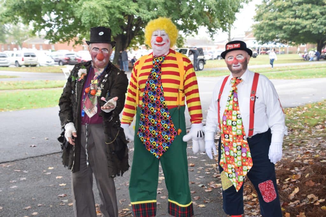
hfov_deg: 41.1
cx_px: 163
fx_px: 435
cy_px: 108
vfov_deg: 28.1
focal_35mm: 48
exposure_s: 1/100
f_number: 5
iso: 800
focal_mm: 32
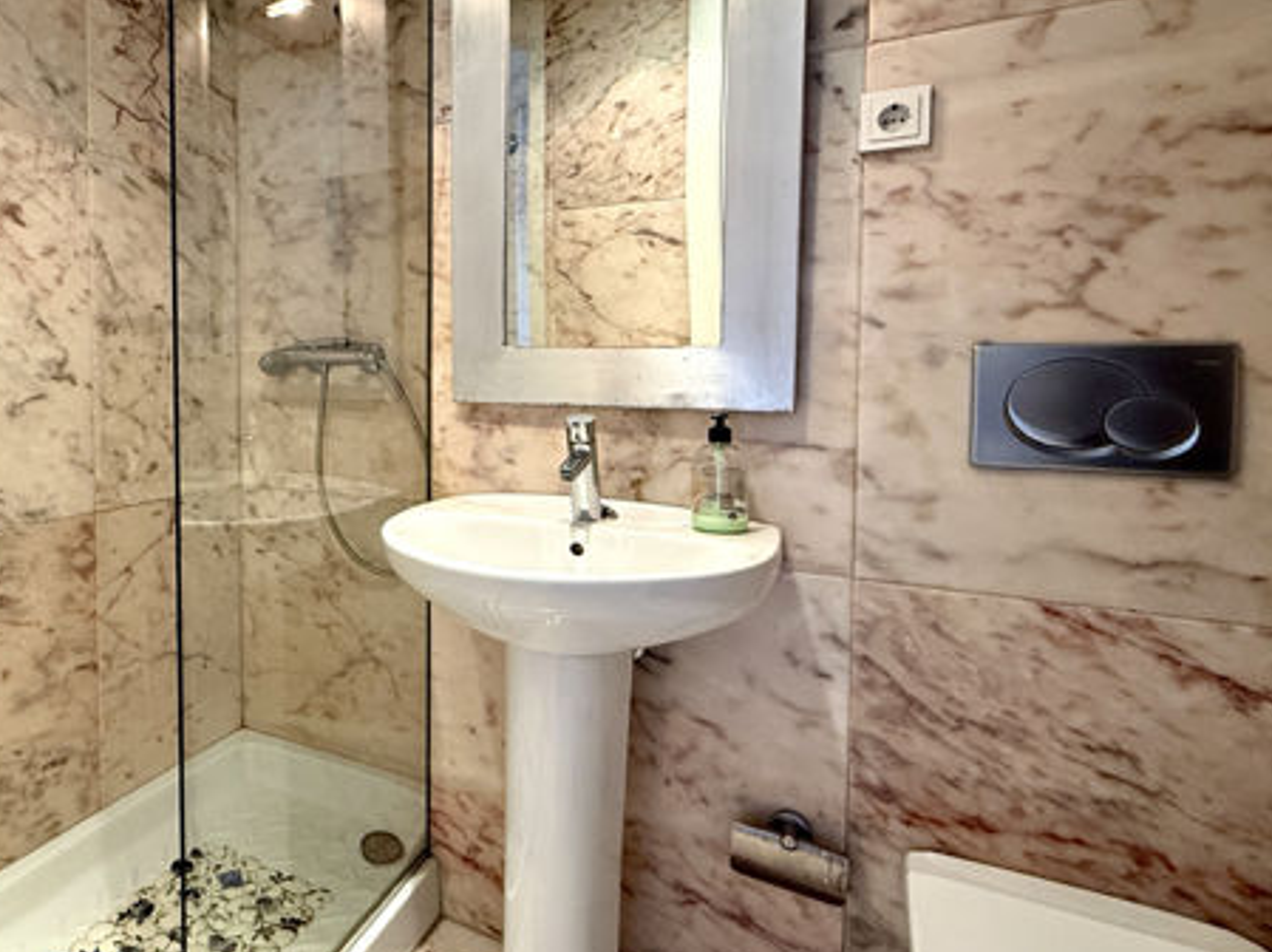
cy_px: 402
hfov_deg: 72.0
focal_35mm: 22
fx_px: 808
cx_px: 344
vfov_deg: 60.7
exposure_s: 1/50
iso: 320
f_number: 2.2
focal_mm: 2.22
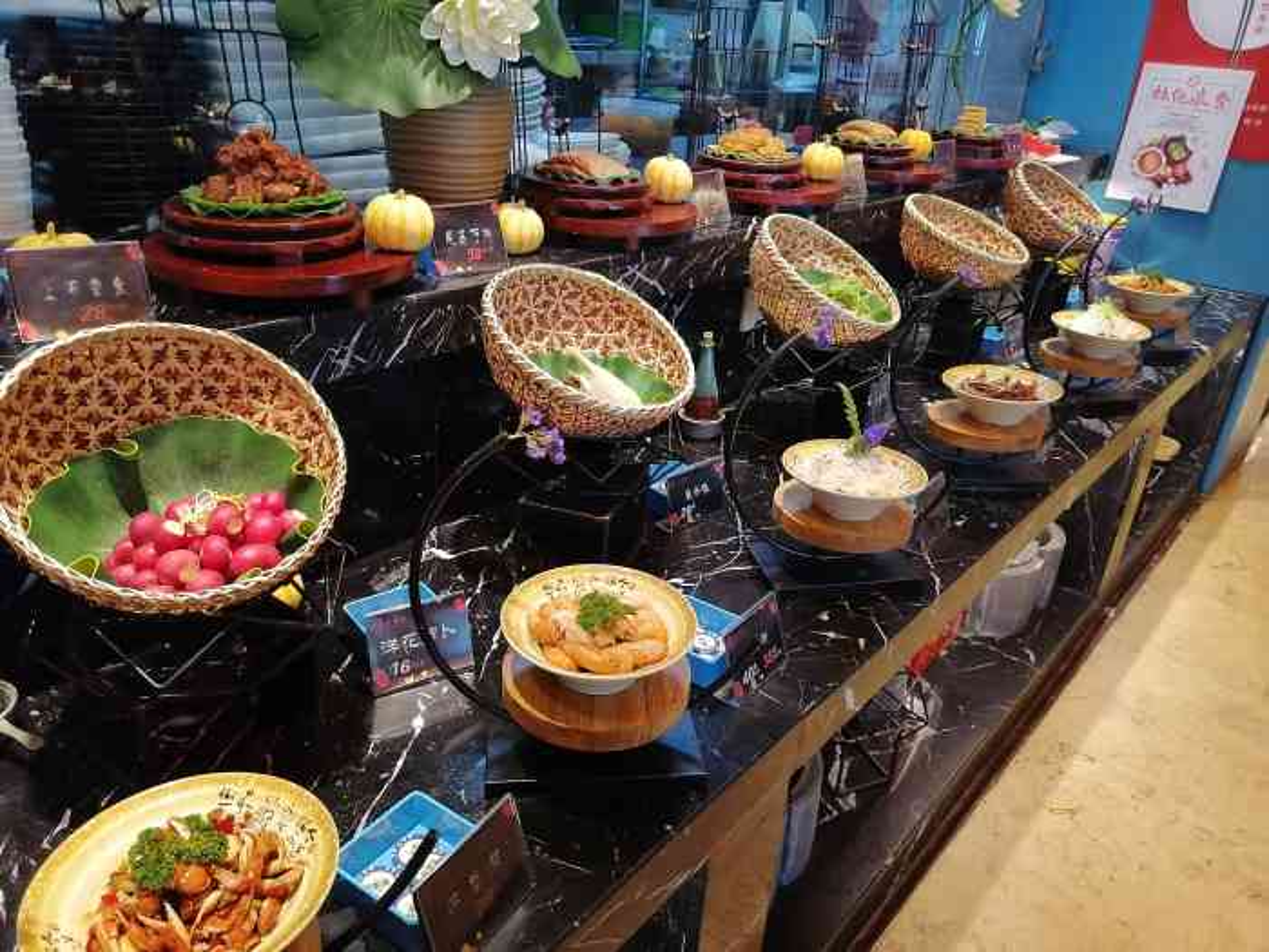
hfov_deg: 67.3
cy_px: 476
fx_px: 953
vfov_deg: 53.1
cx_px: 634
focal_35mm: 26
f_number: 1.8
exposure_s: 1/120
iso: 800
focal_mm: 5.3
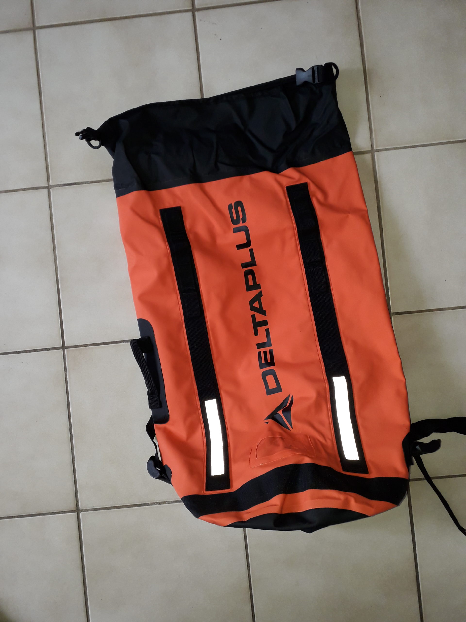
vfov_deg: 65.3
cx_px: 233
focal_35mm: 27
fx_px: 485
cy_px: 311
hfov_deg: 51.4
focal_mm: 3.6
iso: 80
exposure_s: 1/50
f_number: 1.9
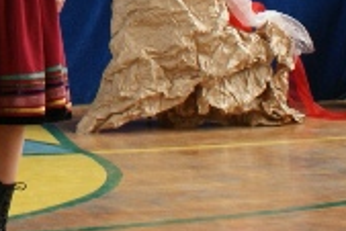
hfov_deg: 11.5
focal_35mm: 170
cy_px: -158
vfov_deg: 7.9
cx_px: -186
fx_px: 1635
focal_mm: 30
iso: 400
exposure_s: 1/40
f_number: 5
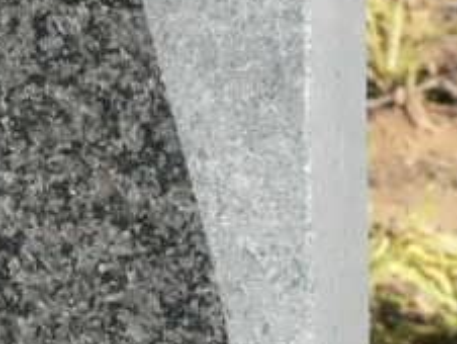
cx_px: -659
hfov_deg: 1.9
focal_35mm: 1066
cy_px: -447
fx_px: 14088
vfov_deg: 1.4
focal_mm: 33.5
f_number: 5
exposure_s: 1/320
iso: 100
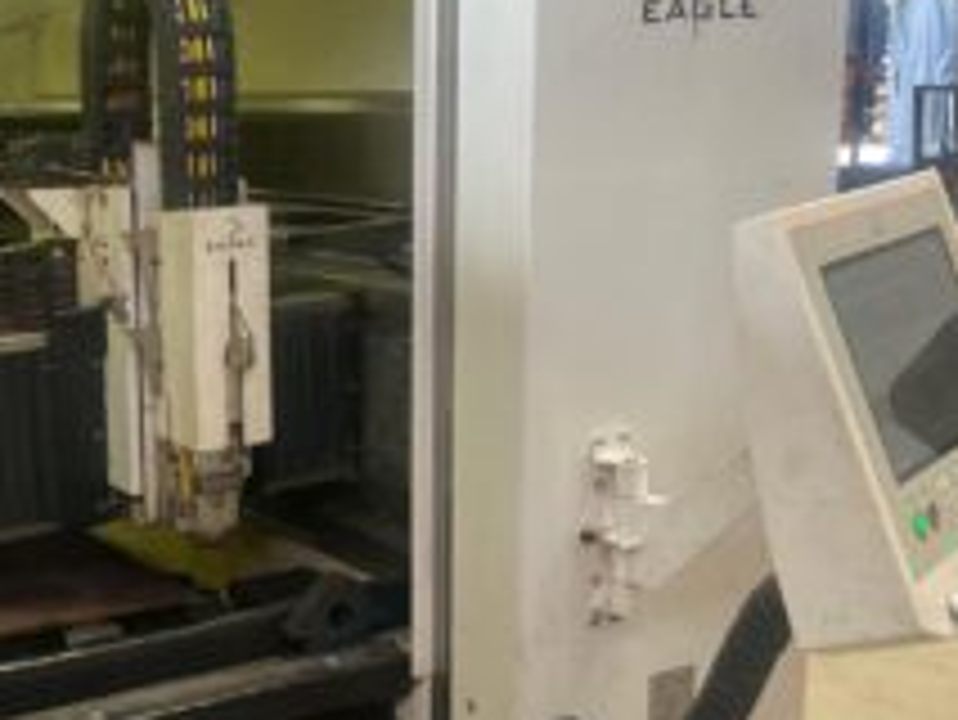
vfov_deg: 26.6
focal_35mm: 55
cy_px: 414
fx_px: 1523
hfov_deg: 32.6
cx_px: 40
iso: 100
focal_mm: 4.2
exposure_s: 1/121
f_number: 1.6
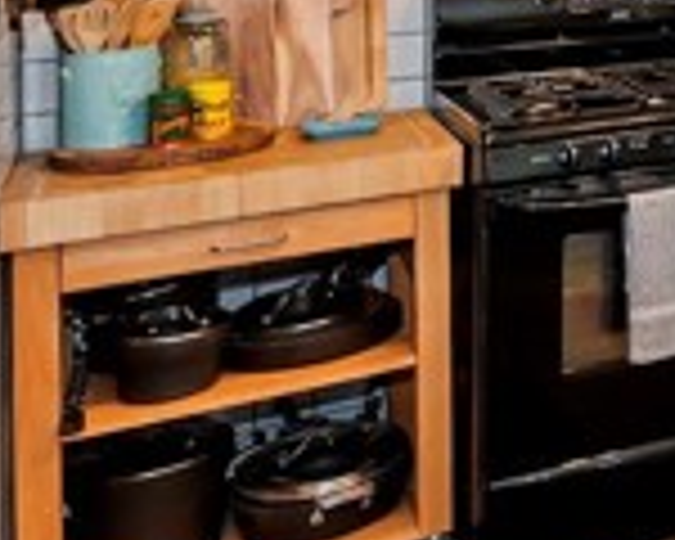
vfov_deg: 22.6
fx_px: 1199
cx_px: 1269
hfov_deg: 20.3
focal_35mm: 60
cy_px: -169
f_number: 8
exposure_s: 1/30
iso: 400
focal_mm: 10
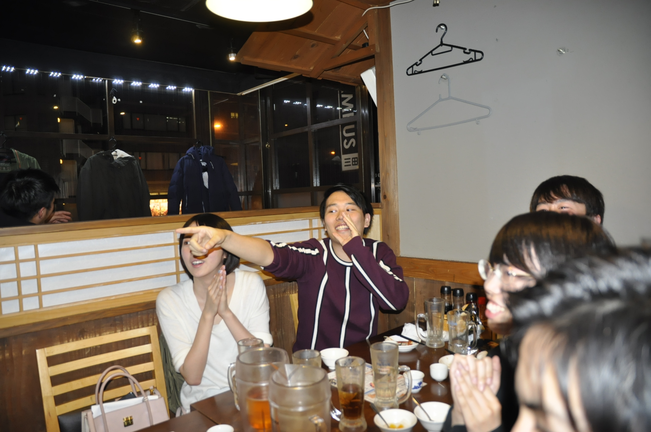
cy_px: 216
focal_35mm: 24
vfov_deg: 53.0
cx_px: 326
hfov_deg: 73.8
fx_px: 433
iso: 800
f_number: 2.8
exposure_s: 1/60
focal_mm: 16
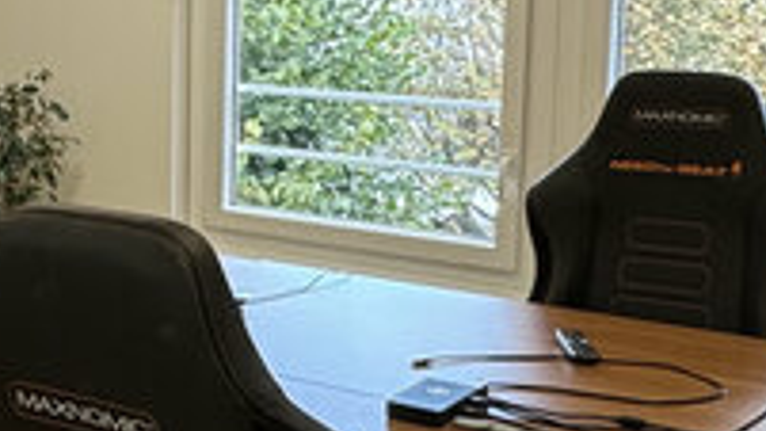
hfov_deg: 25.9
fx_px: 1483
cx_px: -152
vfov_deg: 16.5
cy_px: 145
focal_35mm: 73
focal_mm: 2.22
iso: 125
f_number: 2.2
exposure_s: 1/100
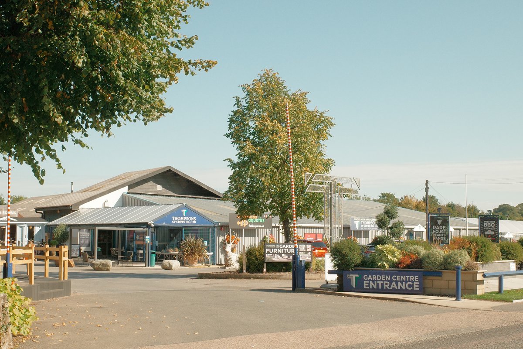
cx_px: 262
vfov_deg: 27.0
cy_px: 174
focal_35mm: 50
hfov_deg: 39.6
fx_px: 726
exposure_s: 1/800
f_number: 5.6
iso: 200
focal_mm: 18.3
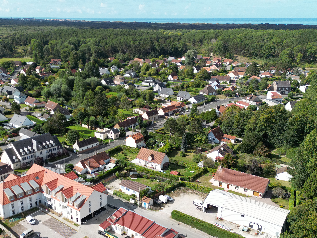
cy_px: 164
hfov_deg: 50.8
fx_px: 330
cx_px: 117
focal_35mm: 36
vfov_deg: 39.1
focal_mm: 6.72
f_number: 1.7
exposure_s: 1/2500
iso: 160
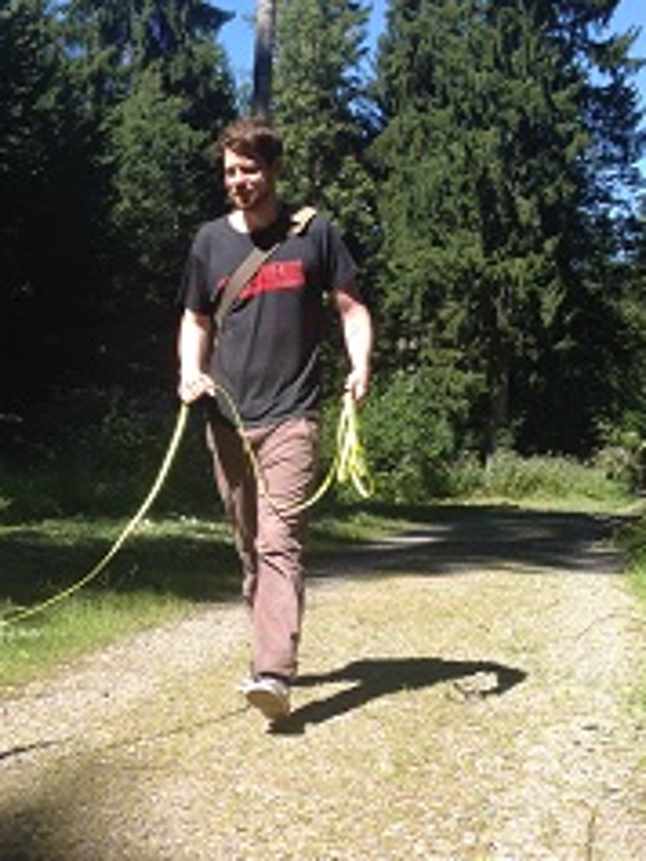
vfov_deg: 32.5
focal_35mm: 59
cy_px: 538
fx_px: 1467
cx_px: 167
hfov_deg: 24.6
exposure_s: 1/708
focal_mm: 4.28
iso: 50
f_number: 2.4
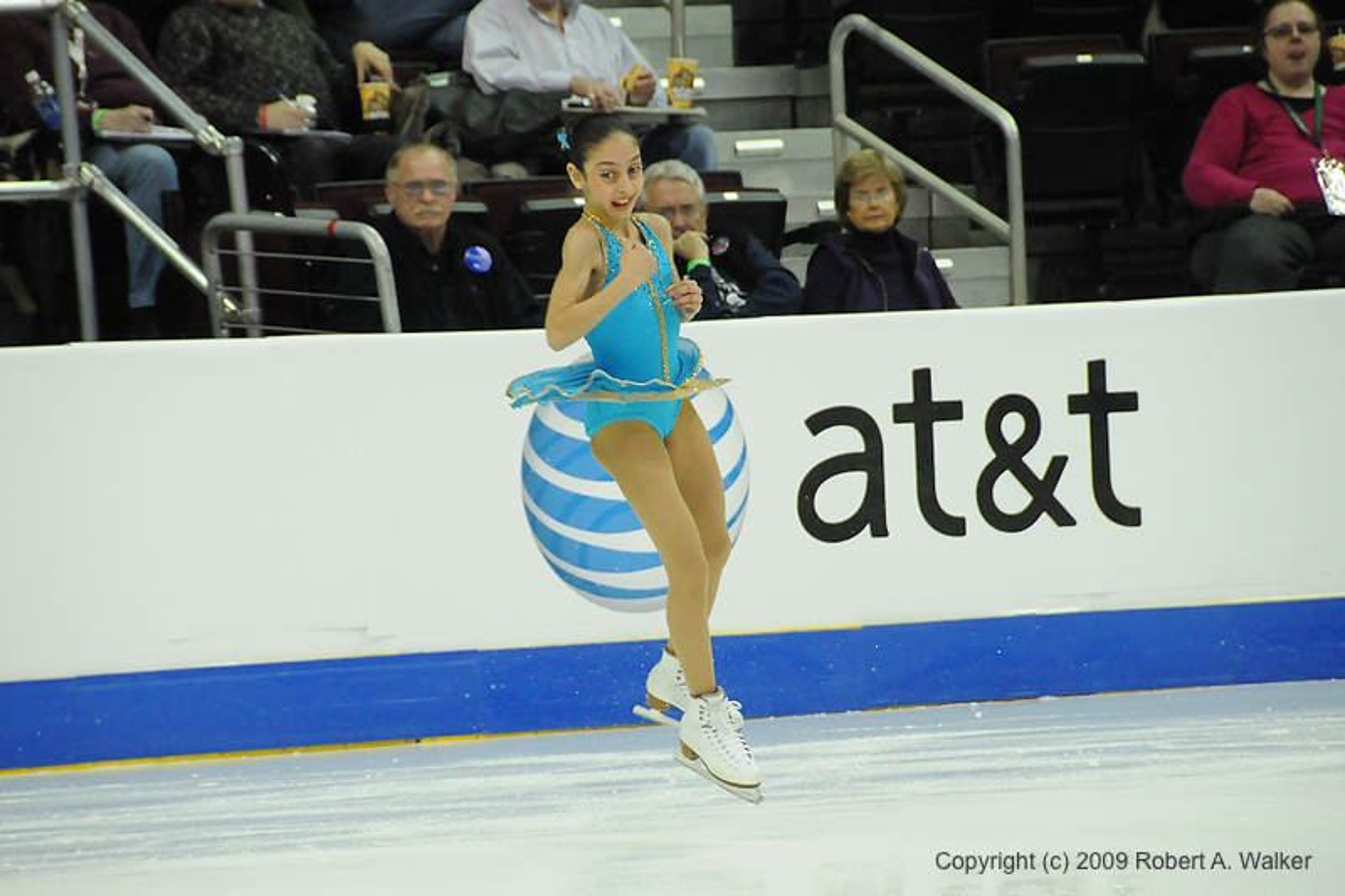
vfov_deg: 5.4
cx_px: 672
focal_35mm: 255
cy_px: 448
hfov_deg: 8.1
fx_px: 9525
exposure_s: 1/800
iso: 3200
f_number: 5.6
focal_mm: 170
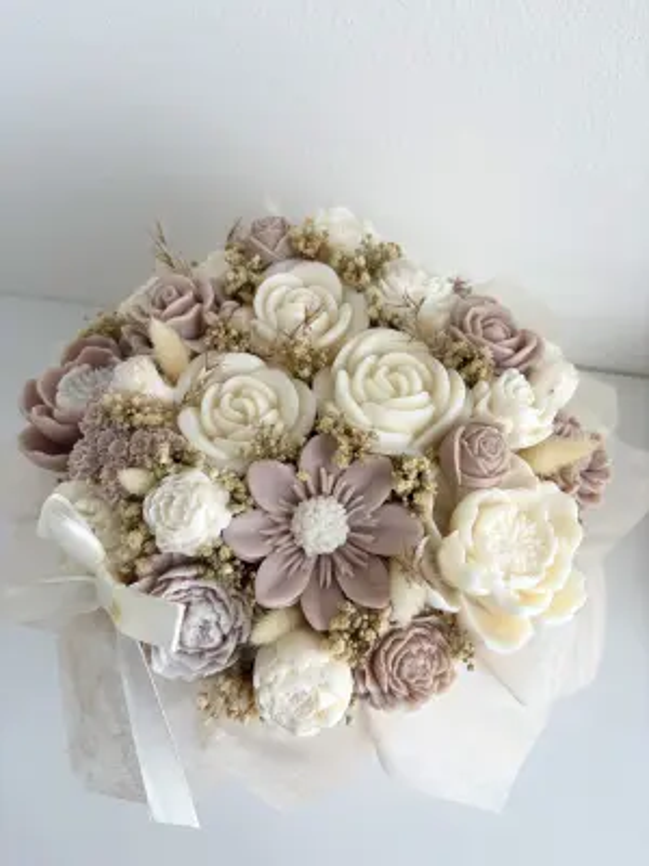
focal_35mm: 26
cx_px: 324
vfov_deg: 67.3
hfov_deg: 53.1
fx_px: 650
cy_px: 433
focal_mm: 5.96
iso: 50
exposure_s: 1/121
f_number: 1.6
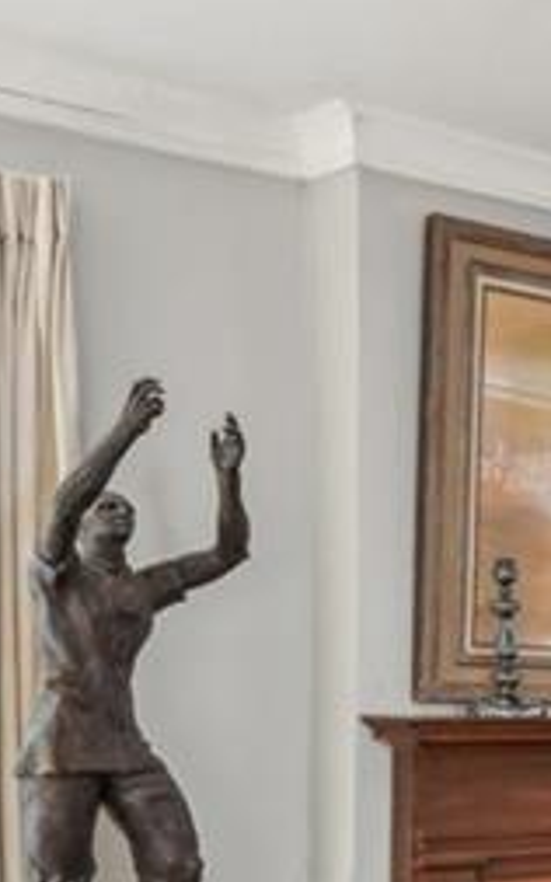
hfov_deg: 14.2
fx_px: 1587
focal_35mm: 66
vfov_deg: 30.0
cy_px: 762
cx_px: 1283
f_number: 8
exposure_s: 1
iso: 100
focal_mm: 16
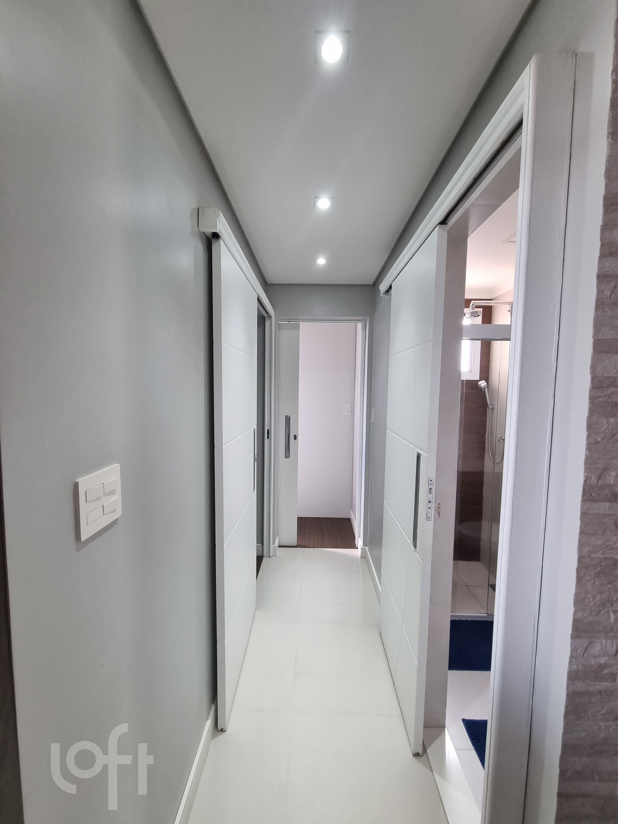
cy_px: 412
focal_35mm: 13
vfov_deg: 106.2
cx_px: 309
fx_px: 309
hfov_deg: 89.9
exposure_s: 1/60
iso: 200
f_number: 2.2
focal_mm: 2.2
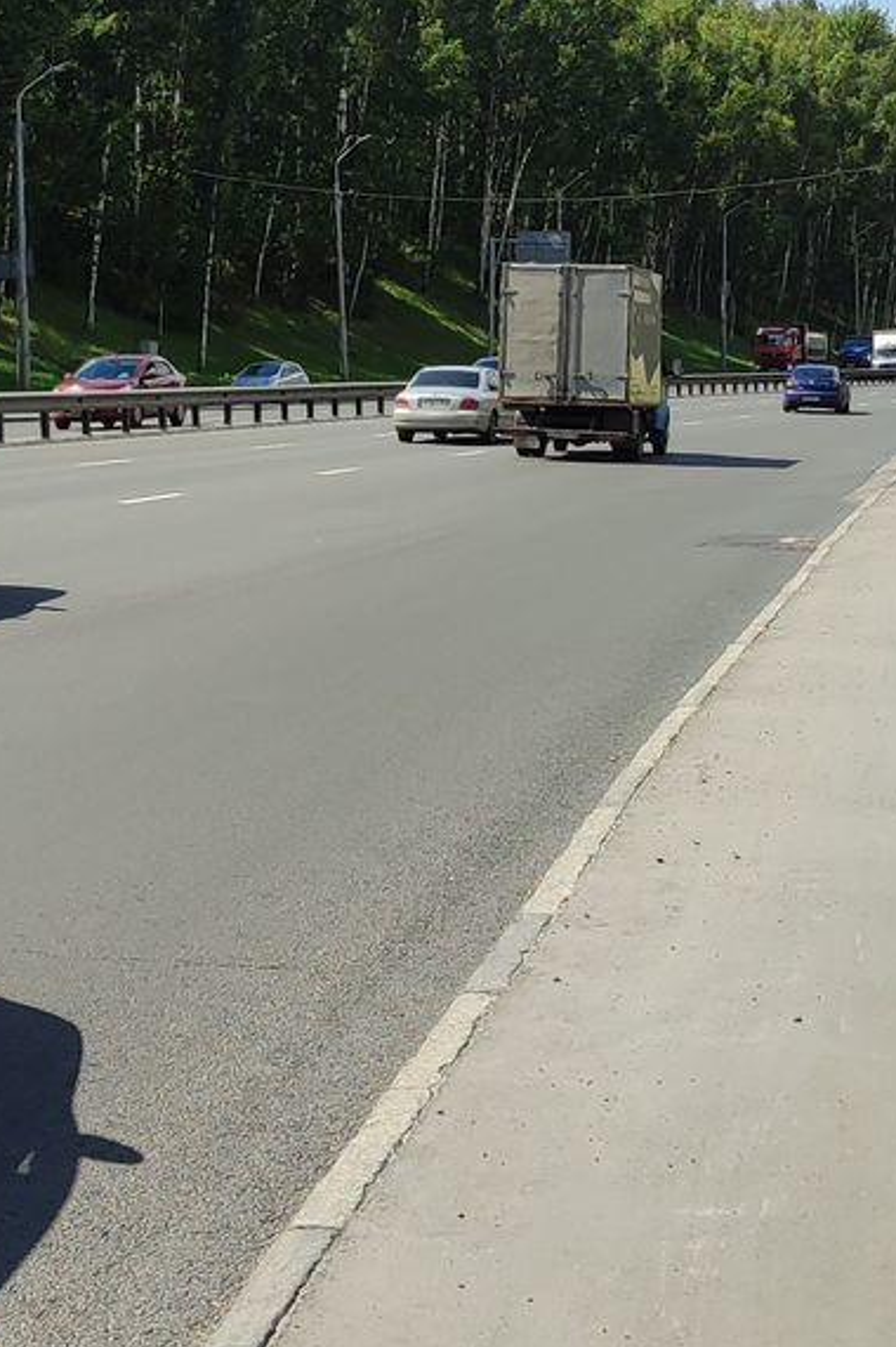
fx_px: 2616
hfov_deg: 19.4
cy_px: 429
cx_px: 344
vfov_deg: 28.6
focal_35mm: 70
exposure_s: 1/800
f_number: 1.89
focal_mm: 5.89
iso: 50
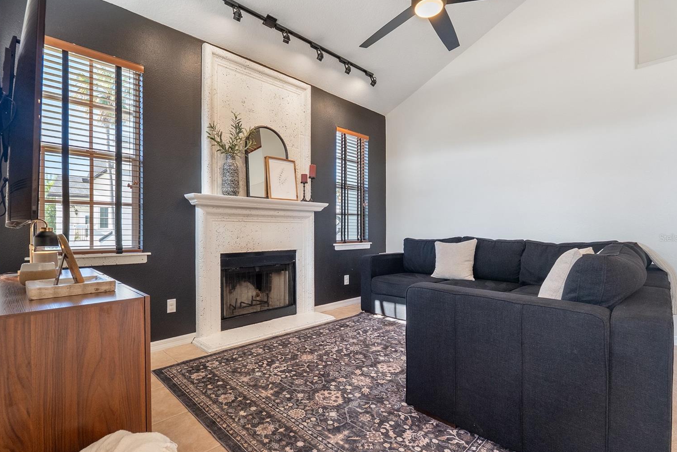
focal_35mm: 17
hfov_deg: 93.3
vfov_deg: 70.4
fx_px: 320
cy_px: 237
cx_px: 340
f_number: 9
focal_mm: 16
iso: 3200
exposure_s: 1/30
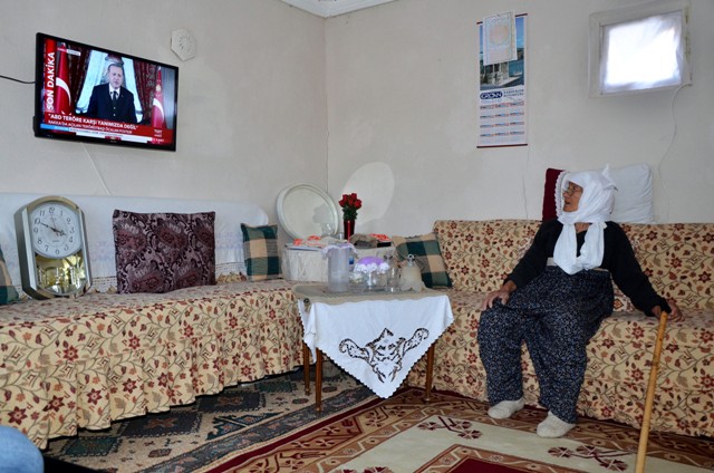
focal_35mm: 27
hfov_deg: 67.5
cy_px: 236
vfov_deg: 47.7
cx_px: 357
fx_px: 534
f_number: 5
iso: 800
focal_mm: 18
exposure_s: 1/60
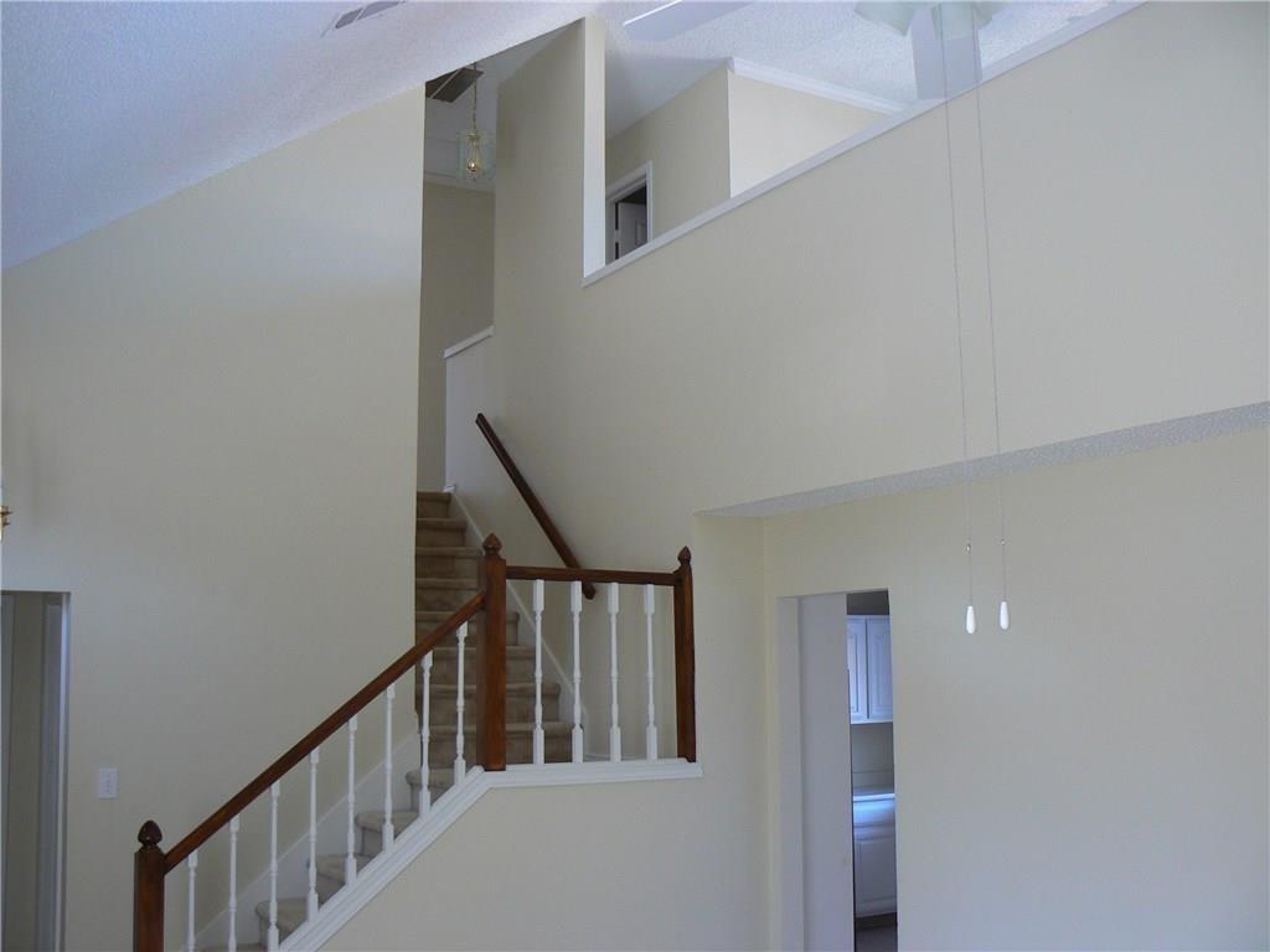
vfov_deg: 39.7
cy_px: 476
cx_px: 635
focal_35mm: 36
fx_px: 1321
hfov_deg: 51.4
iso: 100
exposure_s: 1/30
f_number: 2.8
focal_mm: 6
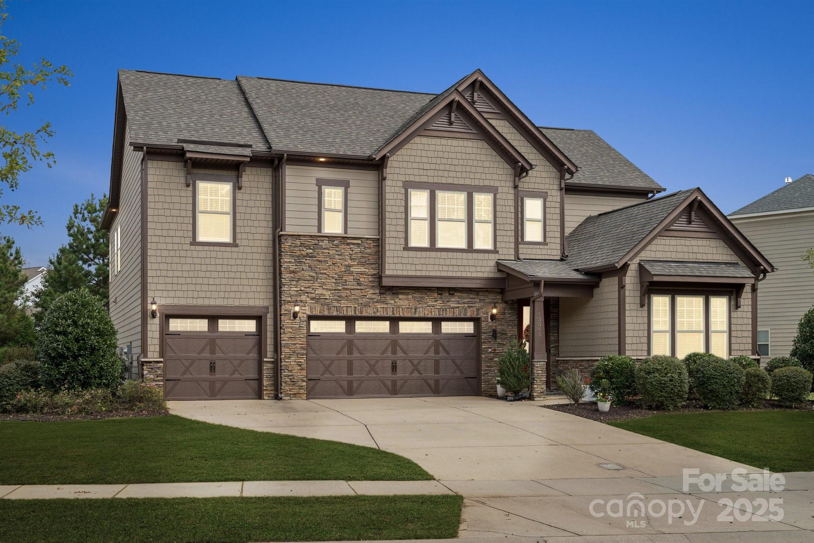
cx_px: 407
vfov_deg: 34.2
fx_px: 882
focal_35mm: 39
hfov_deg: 49.6
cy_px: 272
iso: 100
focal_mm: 39
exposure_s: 1/320
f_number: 5
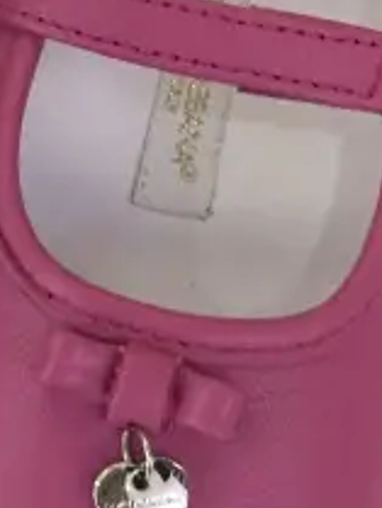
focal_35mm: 111
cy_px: 243
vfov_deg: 17.7
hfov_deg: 13.2
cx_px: 19
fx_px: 1632
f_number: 2.2
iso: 160
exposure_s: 1/33
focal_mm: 4.15
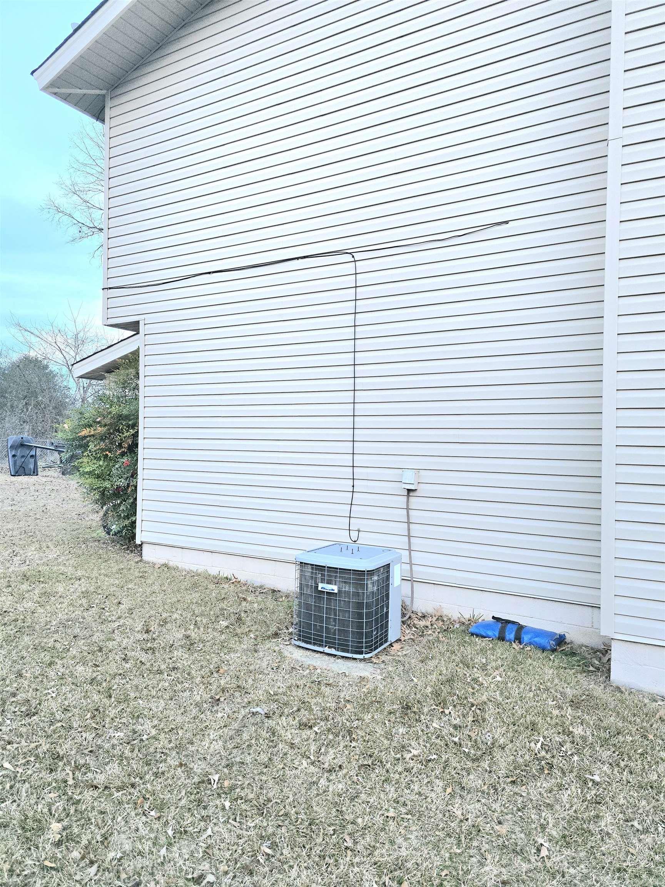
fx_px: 589
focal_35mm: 23
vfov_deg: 73.9
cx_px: 332
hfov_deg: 58.9
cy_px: 444
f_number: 1.7
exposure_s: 1/120
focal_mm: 6.3
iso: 160
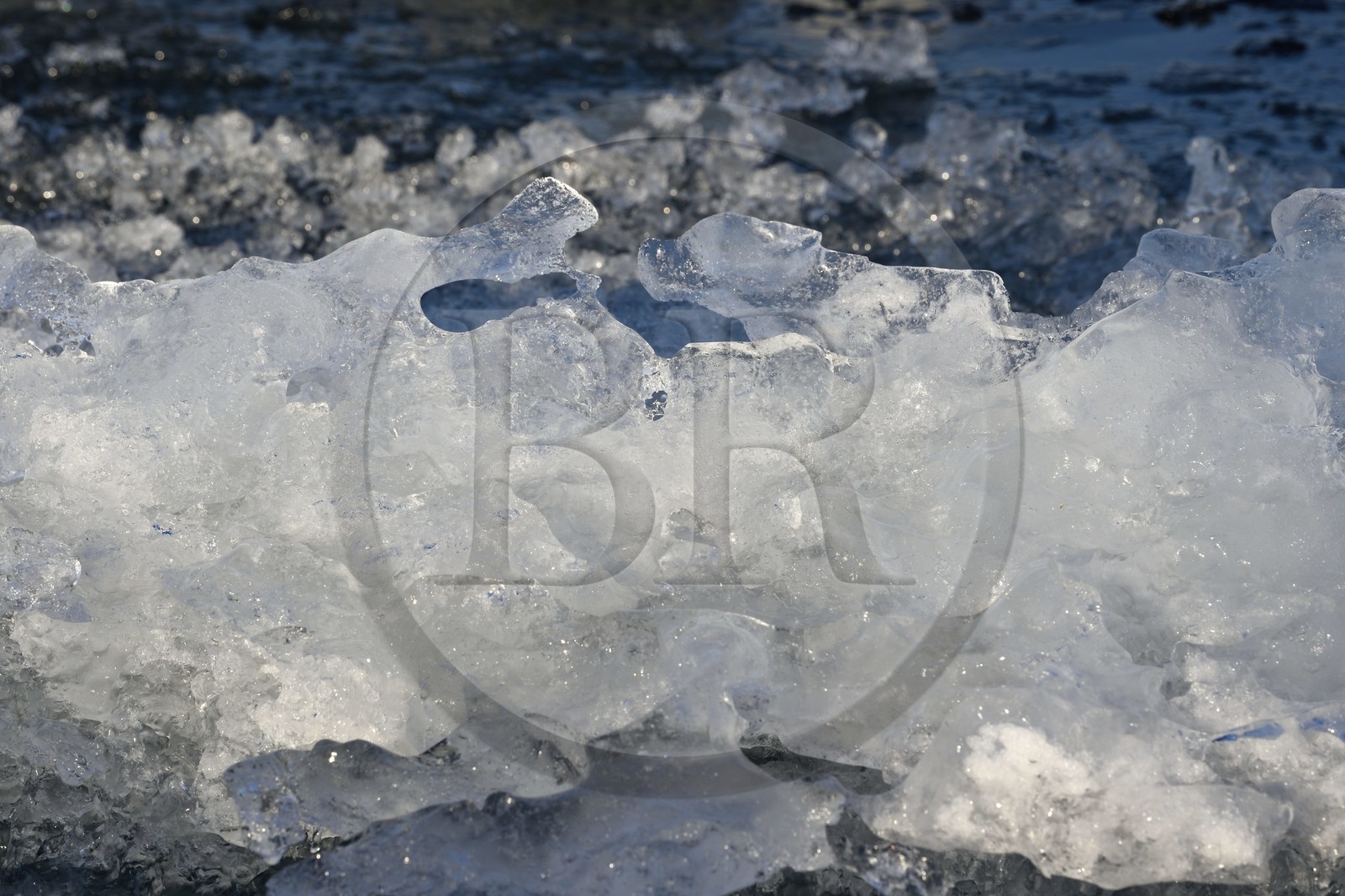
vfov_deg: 6.9
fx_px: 7470
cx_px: 672
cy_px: 448
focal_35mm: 200
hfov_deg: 10.3
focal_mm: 200
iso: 200
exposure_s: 1/320
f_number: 13
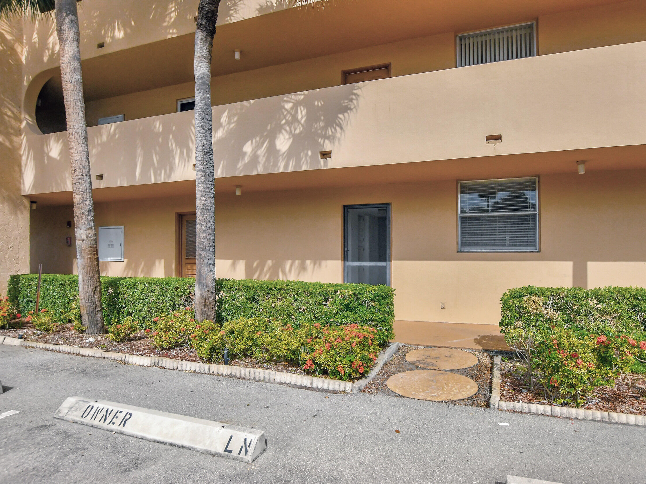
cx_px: 372
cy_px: 248
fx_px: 355
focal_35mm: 19
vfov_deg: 68.7
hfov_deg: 84.1
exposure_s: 1/5000
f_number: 8
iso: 1000
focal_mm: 11.5
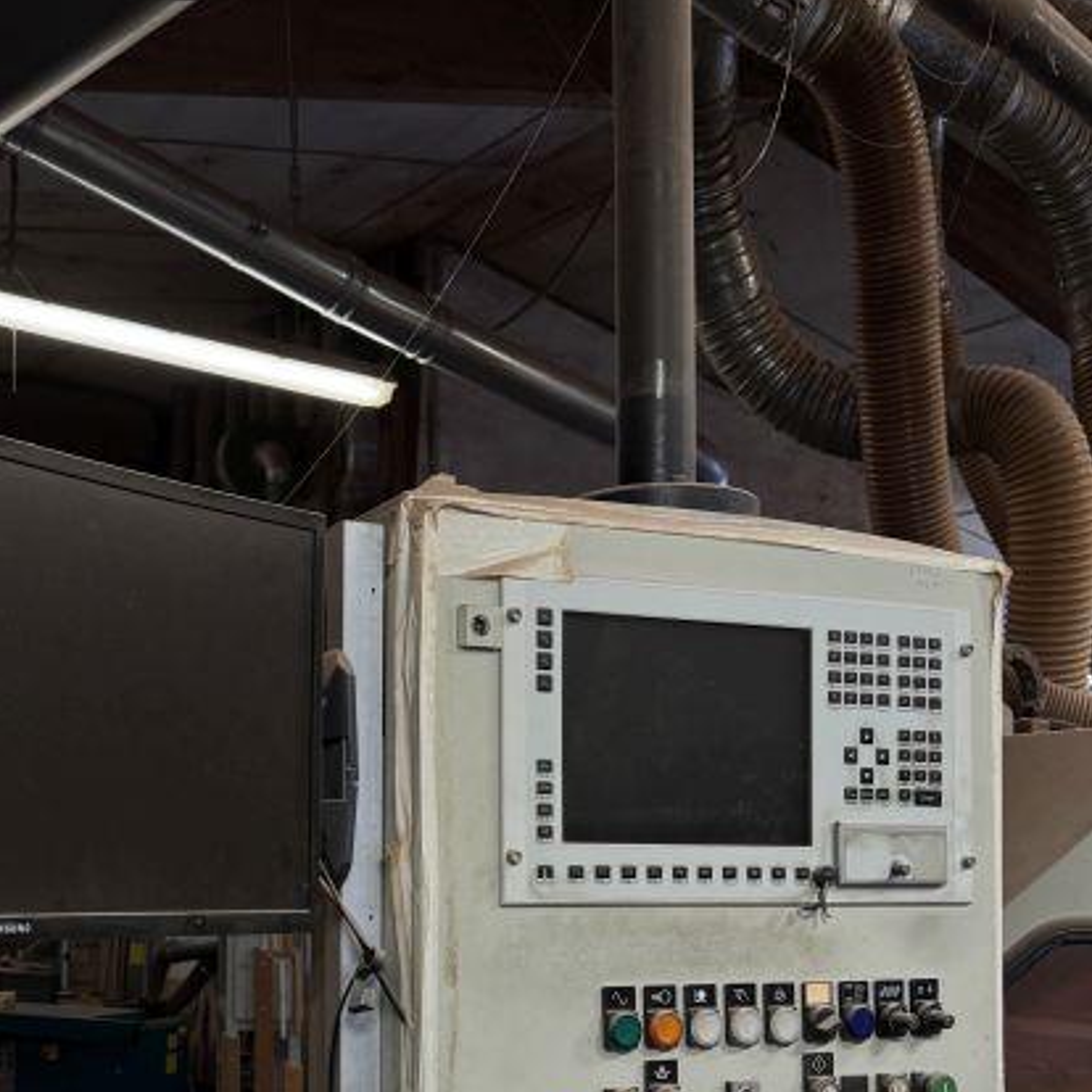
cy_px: 820
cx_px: 324
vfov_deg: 39.8
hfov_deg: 40.2
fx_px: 1463
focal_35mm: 41
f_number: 1.78
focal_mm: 6.76
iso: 160
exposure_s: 1/50
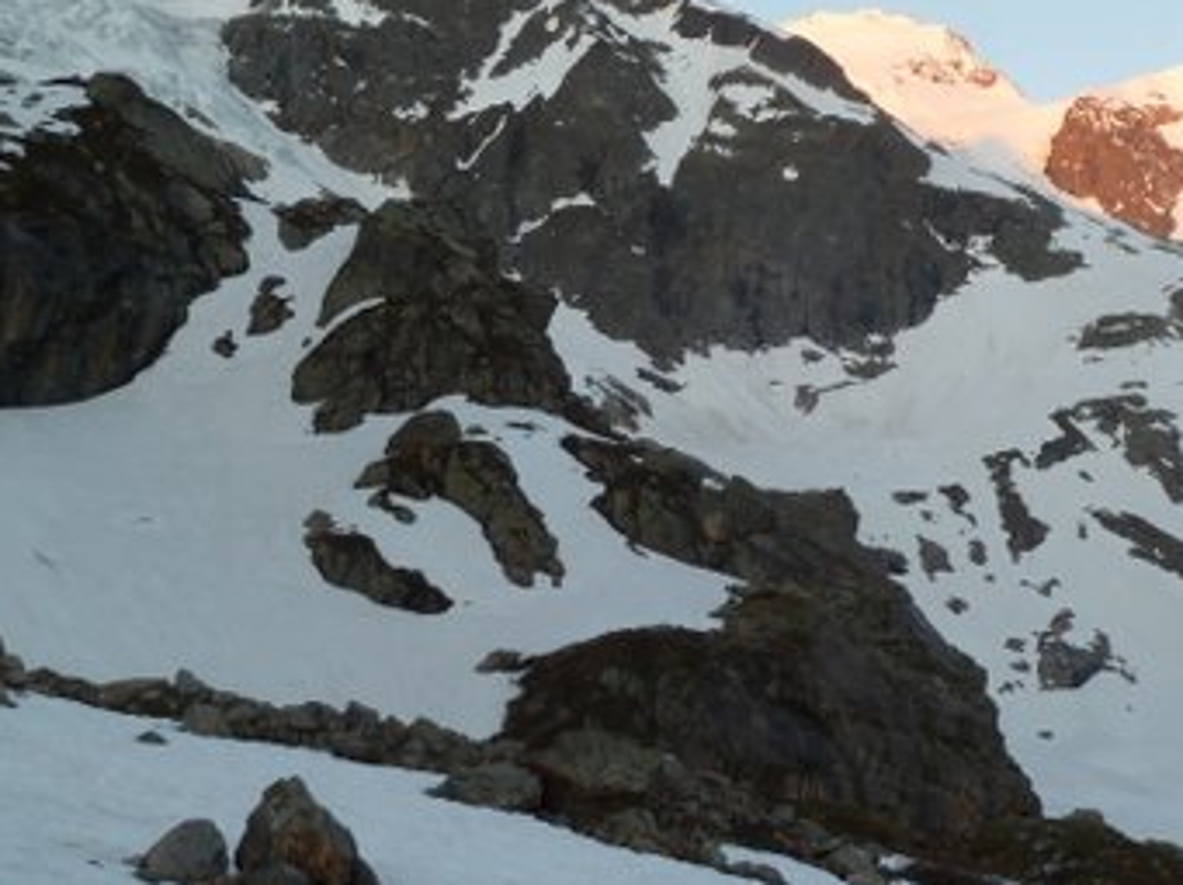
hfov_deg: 31.1
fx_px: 2117
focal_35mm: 62
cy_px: 333
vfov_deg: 23.5
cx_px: 715
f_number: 3.7
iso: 80
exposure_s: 1/40
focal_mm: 7.3
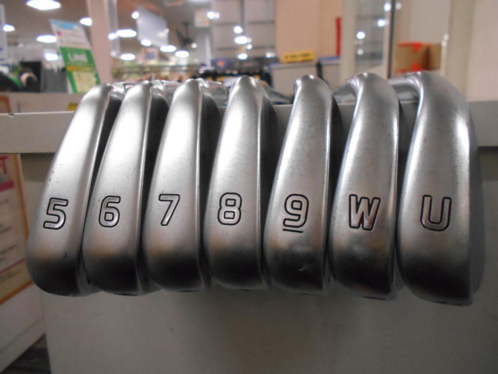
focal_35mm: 26
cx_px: 249
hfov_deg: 67.3
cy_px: 187
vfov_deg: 53.1
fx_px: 374
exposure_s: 1/200
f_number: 3.2
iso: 800
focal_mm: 4.6
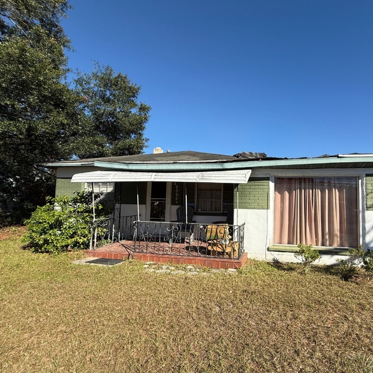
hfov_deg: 81.4
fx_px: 207
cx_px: 246
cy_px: 189
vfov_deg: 84.0
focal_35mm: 17
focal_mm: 2.22
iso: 50
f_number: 2.2
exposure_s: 1/2410
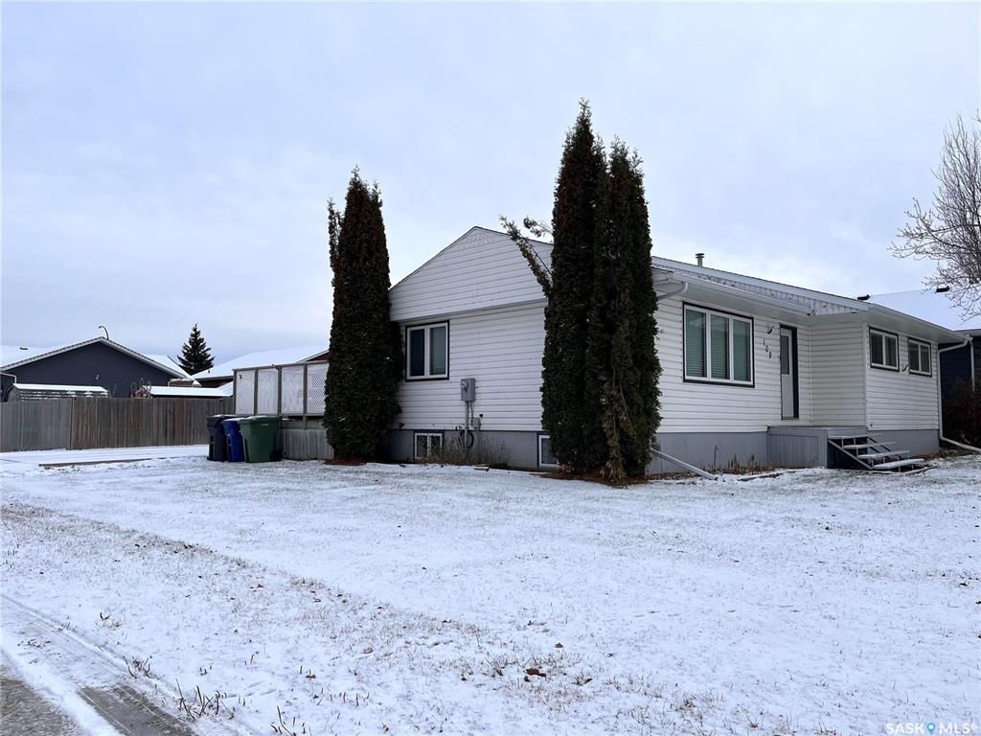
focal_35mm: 26
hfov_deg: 67.3
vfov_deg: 53.1
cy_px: 368
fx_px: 737
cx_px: 490
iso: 50
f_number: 1.6
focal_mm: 5.1
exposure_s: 1/1294
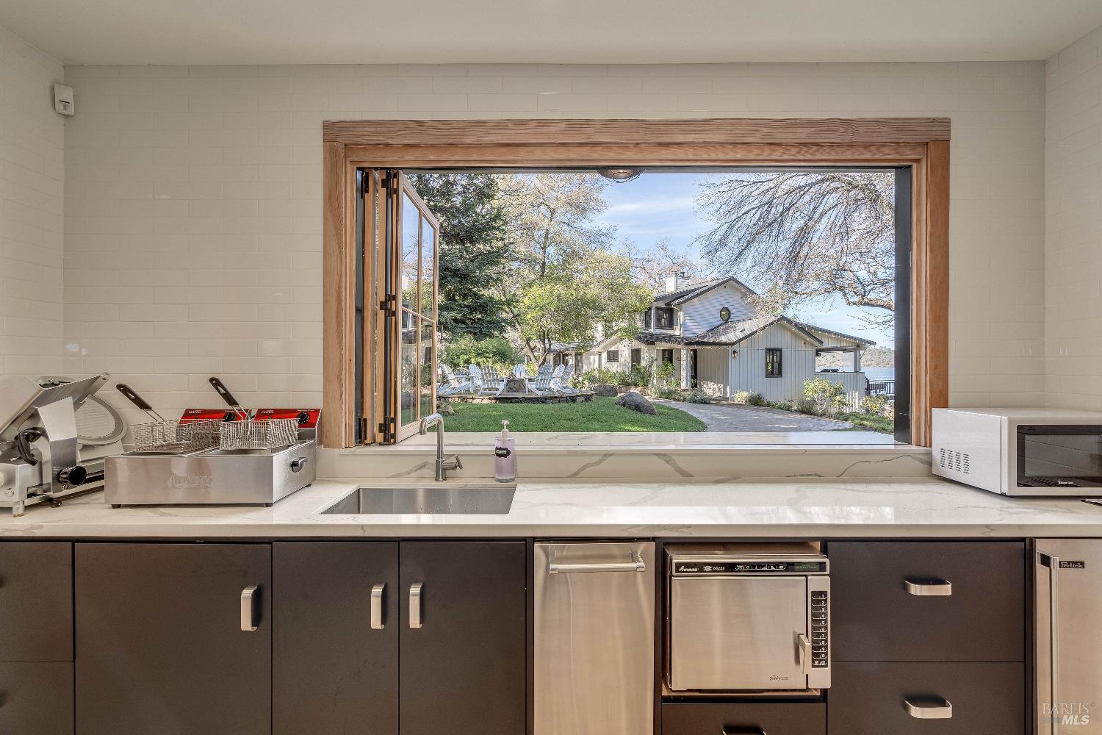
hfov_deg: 96.7
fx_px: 490
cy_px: 368
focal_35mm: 16
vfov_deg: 73.7
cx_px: 551
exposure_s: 1/125
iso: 320
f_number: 11
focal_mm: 16
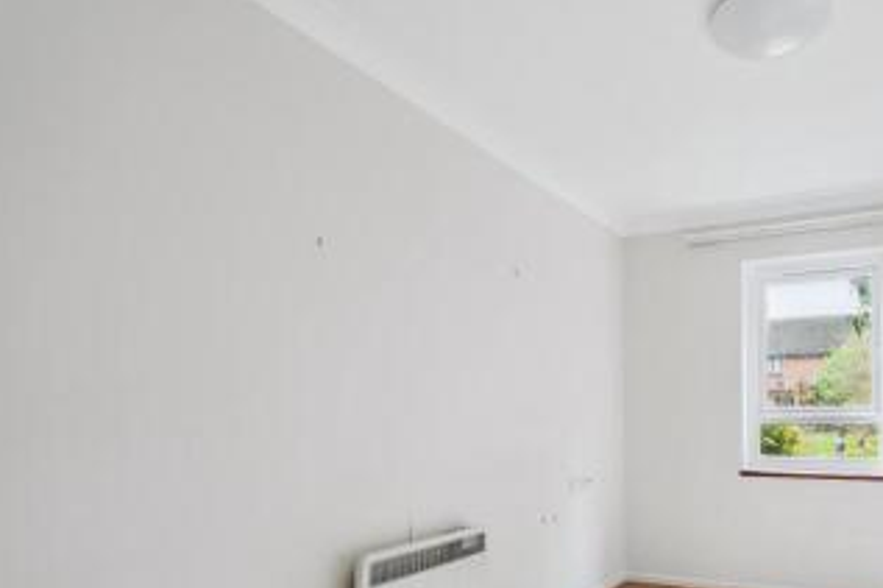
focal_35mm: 24
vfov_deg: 51.1
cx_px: 643
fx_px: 588
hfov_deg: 69.7
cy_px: 433
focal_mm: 16
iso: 320
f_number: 5.6
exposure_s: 1/4
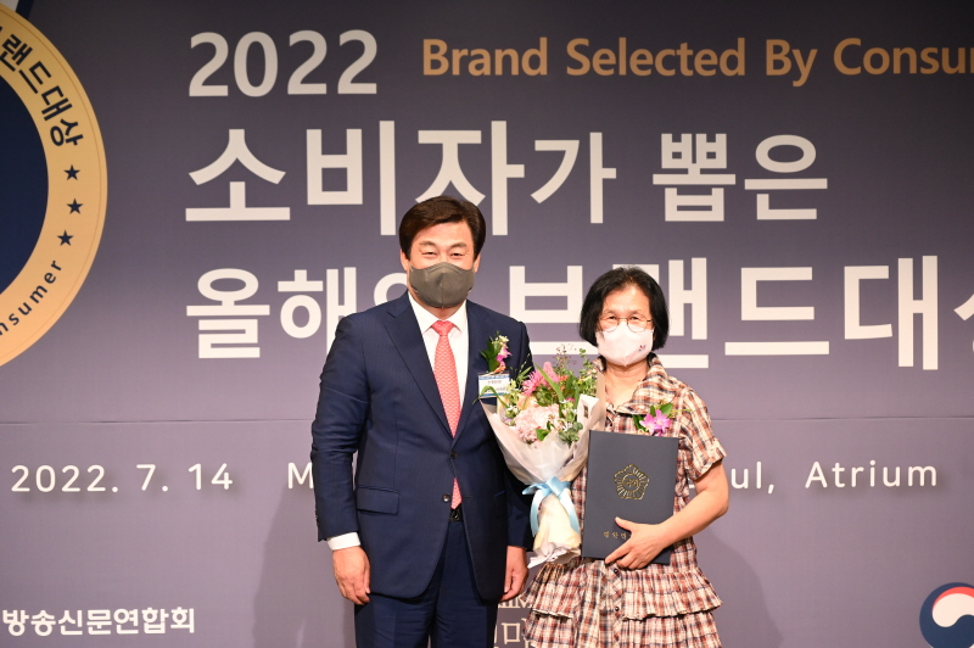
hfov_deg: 19.5
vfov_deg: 13.0
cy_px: 324
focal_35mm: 105
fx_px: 2838
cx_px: 487
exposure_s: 1/125
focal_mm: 105
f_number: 4
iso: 2000
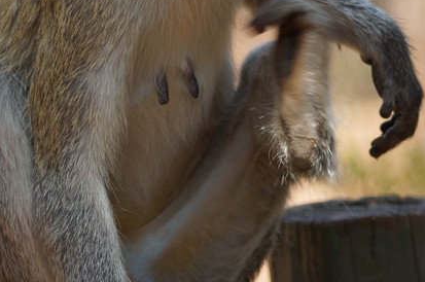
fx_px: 4432
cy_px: 35
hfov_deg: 5.5
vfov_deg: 3.6
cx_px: 370
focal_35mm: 376
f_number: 4
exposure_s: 1/160
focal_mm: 86
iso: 100
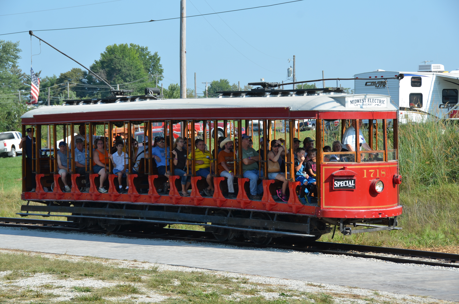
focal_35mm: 105
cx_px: 230
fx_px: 1336
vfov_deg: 13.0
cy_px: 152
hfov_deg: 19.5
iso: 110
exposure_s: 1/250
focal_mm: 70
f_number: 8
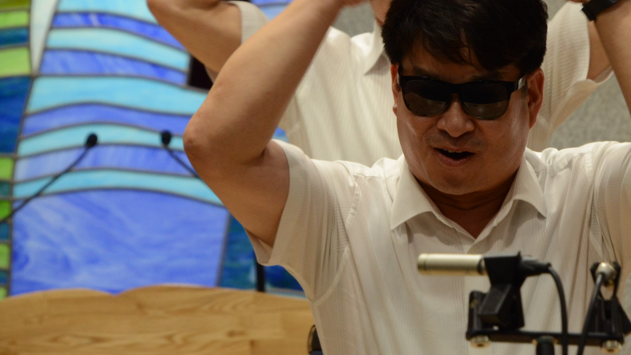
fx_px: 6053
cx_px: 487
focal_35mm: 362
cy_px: 58
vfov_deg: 3.4
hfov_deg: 6.0
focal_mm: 145
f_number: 10
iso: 1000
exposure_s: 1/40
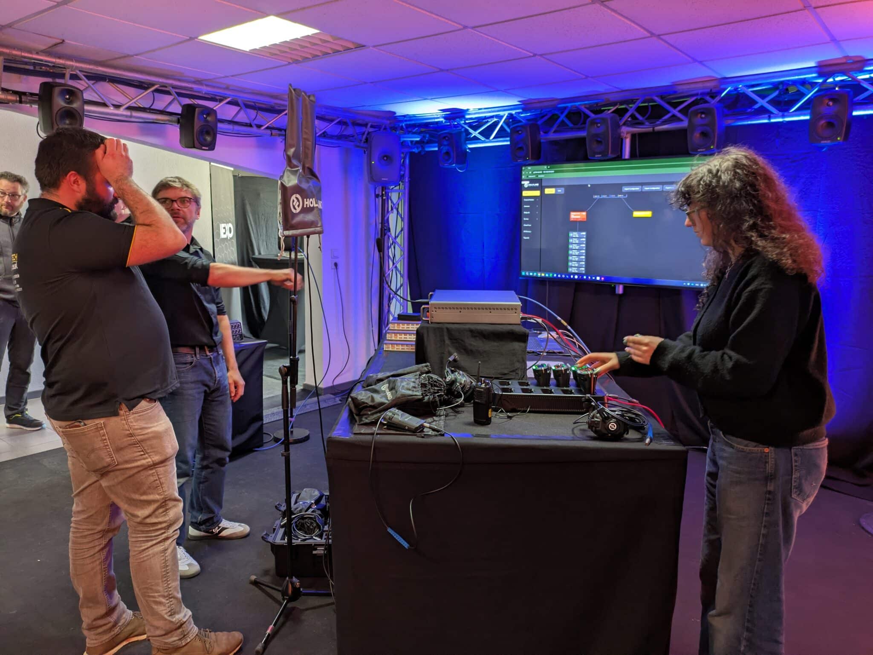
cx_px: 436
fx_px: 631
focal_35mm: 25
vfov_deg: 54.9
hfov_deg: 69.4
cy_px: 328
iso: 116
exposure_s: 1/33.3
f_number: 1.89
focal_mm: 5.43
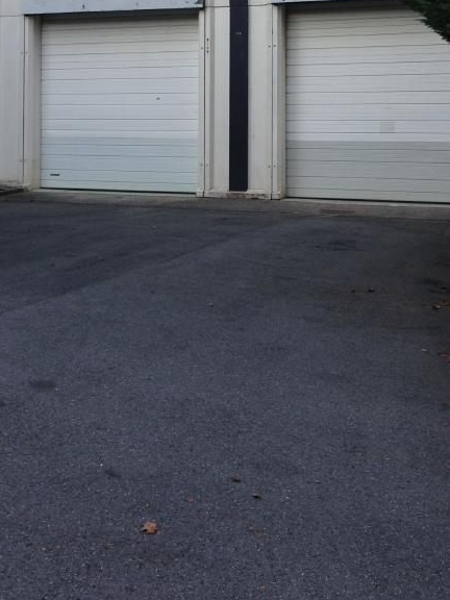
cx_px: 130
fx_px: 953
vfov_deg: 33.7
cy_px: 101
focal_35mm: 55
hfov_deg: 26.3
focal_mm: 4.12
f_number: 2.4
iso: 50
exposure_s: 1/630
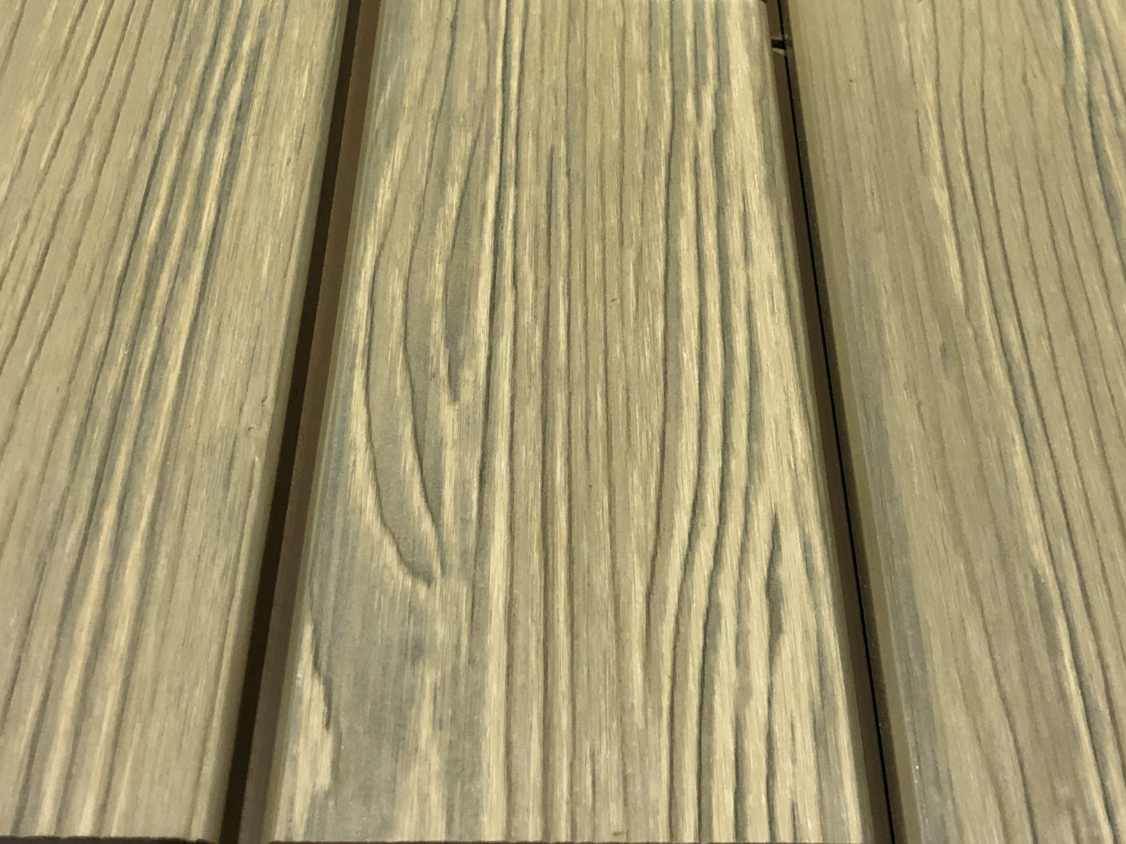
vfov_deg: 49.7
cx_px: 563
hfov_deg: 63.4
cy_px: 422
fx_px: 911
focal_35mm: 28
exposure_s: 1/14
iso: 100
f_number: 1.8
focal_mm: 4
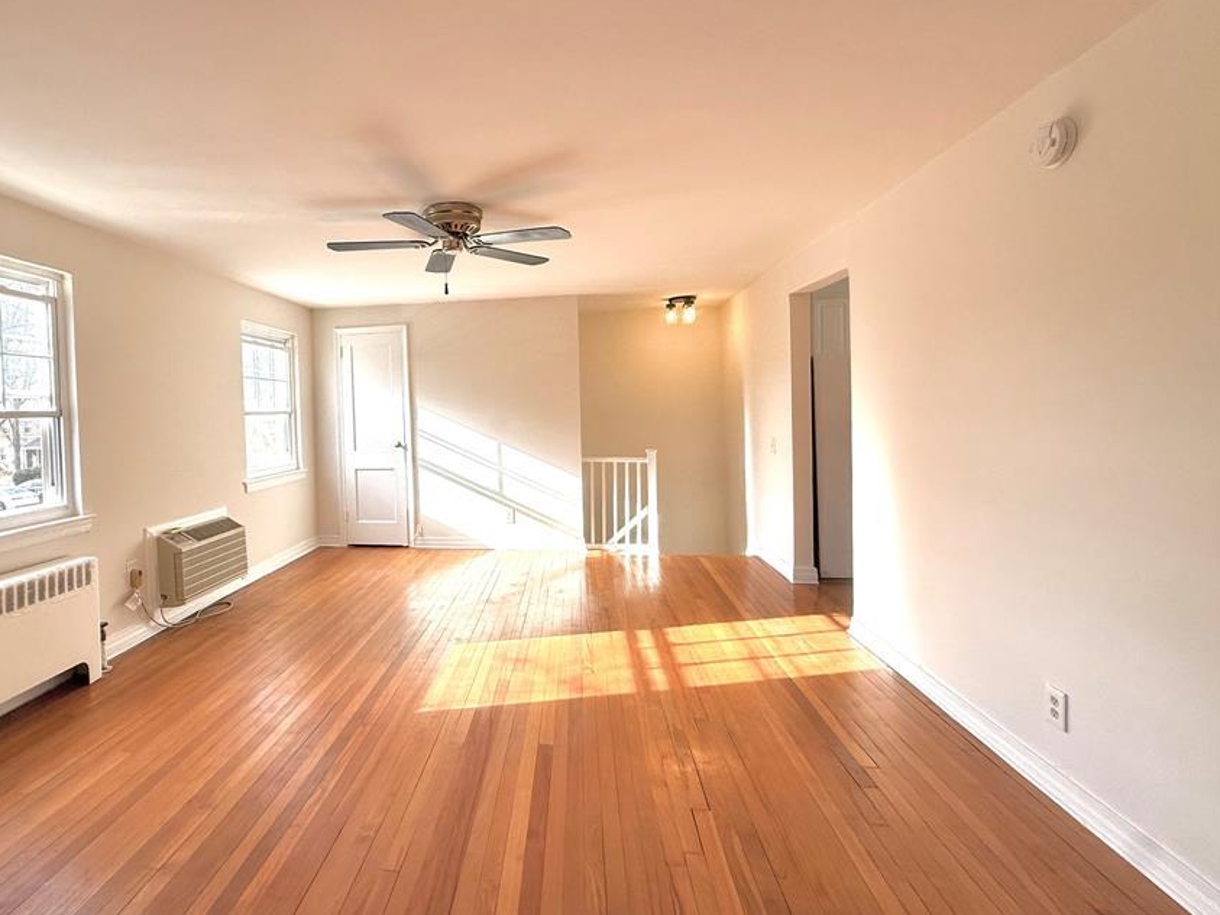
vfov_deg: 74.6
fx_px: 599
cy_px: 431
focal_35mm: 17
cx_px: 483
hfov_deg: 89.8
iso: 64
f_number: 2.2
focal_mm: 2.22
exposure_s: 1/342
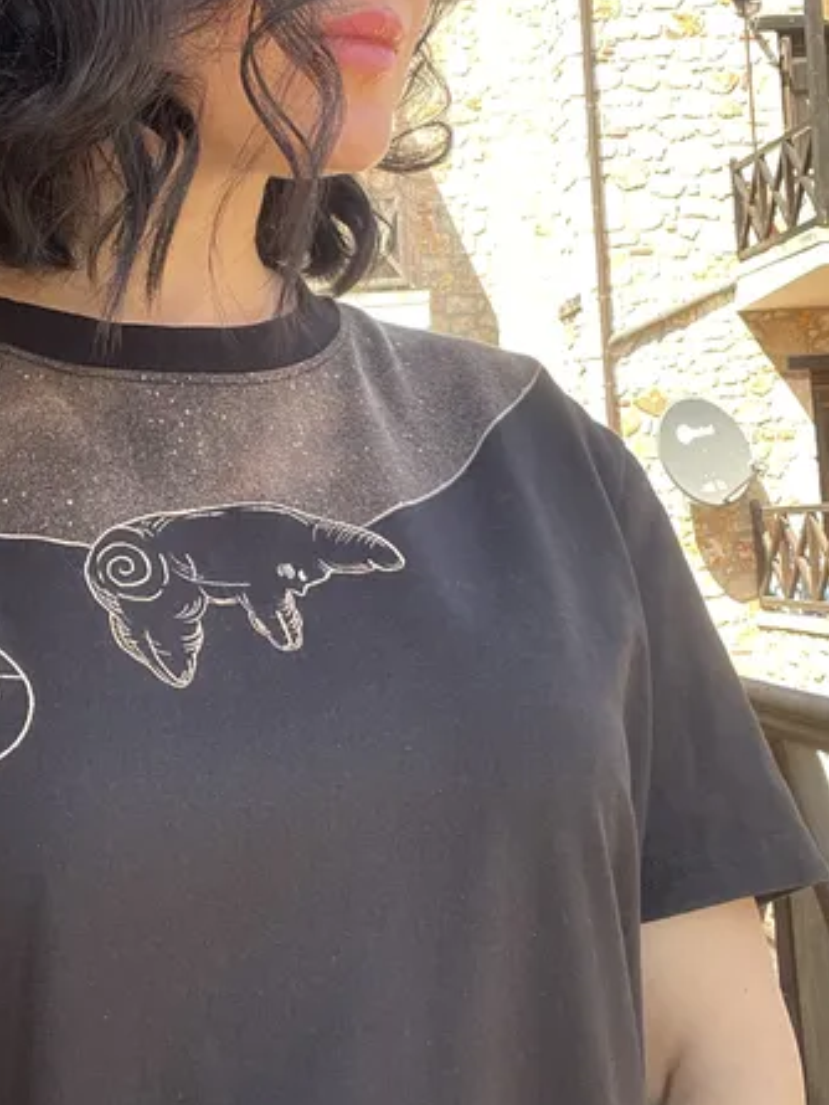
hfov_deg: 27.9
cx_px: 277
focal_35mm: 52
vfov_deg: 36.7
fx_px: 1660
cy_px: 457
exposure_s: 1/122
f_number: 2.2
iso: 32
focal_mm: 2.71
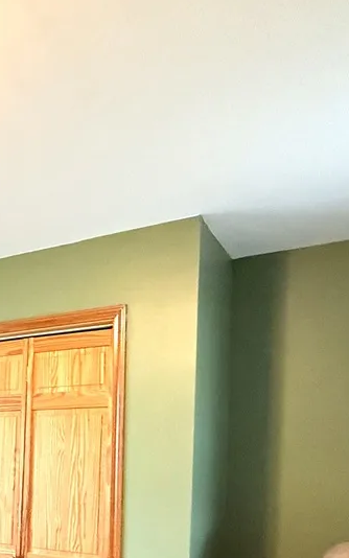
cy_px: 476
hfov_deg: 27.3
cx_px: -93
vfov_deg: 45.7
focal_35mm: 40
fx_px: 608
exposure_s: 1/60
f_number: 2.2
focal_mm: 2.22
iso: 800
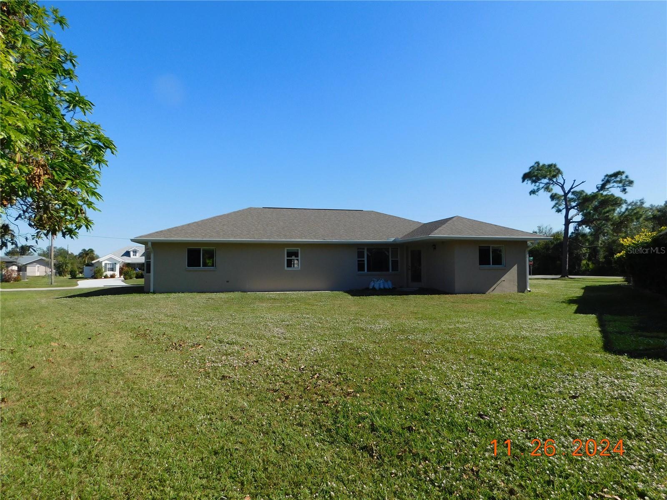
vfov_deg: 58.9
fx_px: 443
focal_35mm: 23
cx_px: 334
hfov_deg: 73.9
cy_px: 250
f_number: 6
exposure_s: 1/500
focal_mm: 4
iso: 125
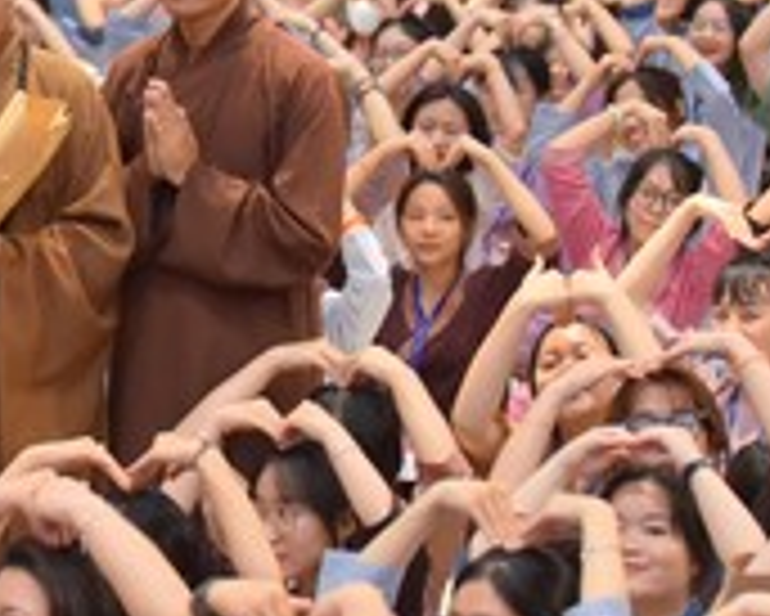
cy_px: 245
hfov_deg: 7.7
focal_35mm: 250
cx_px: -14
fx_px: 5701
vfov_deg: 6.2
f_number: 3.2
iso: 1000
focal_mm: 70
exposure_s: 1/160
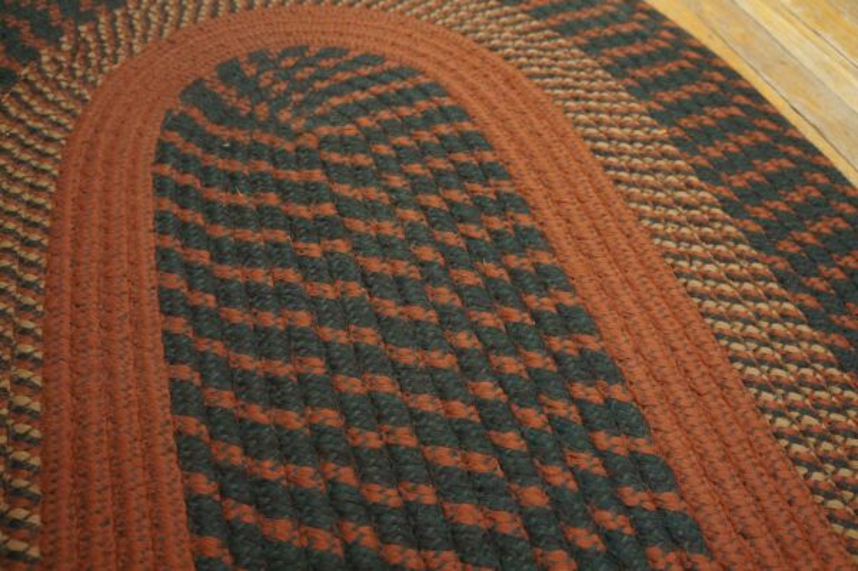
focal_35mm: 27
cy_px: 286
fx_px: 643
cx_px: 429
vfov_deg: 47.9
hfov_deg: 67.4
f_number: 4
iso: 2000
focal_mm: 18
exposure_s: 1/60
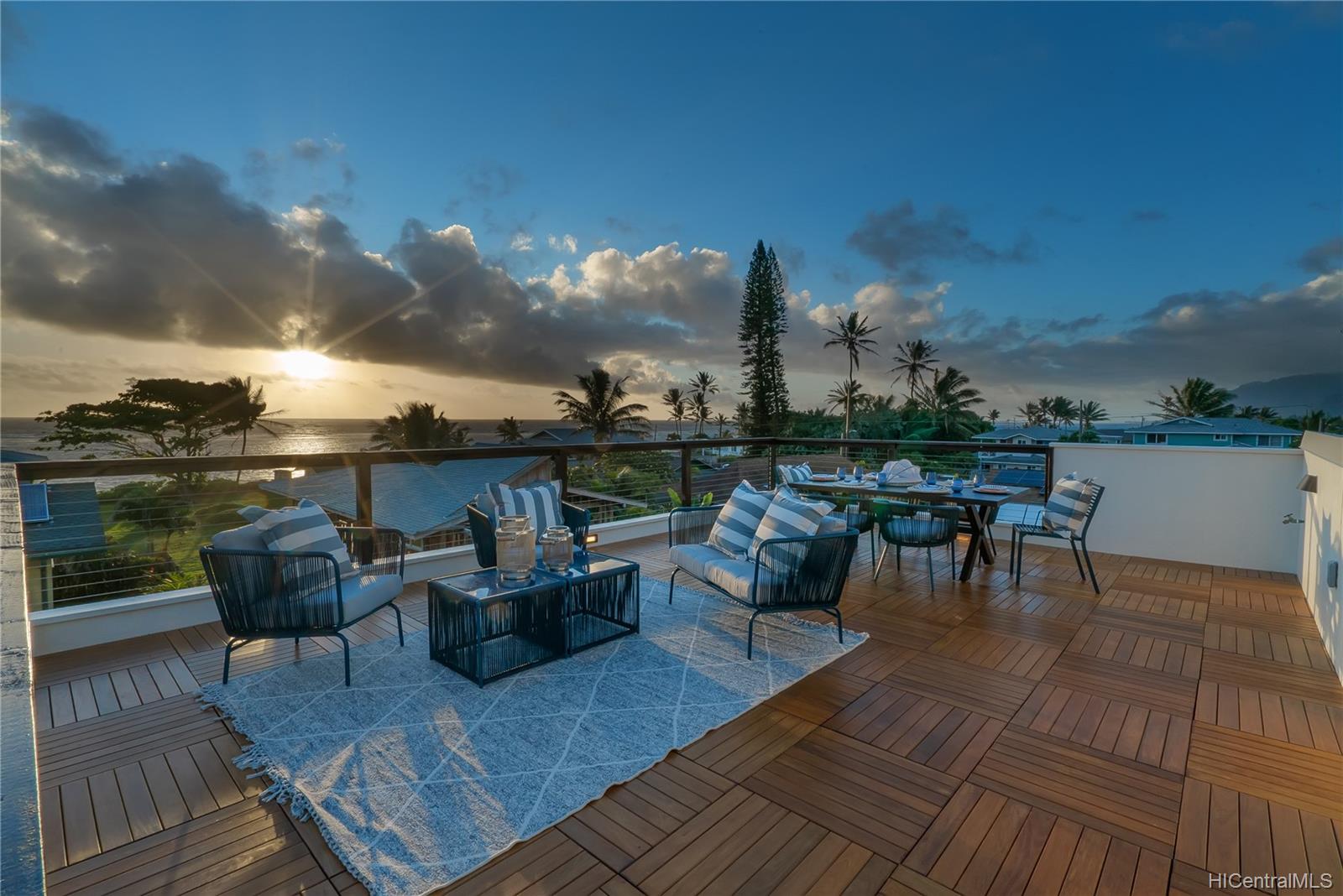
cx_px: 672
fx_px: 597
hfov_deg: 96.7
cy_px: 448
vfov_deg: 73.8
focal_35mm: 16
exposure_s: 1/800
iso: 500
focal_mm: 16
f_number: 22
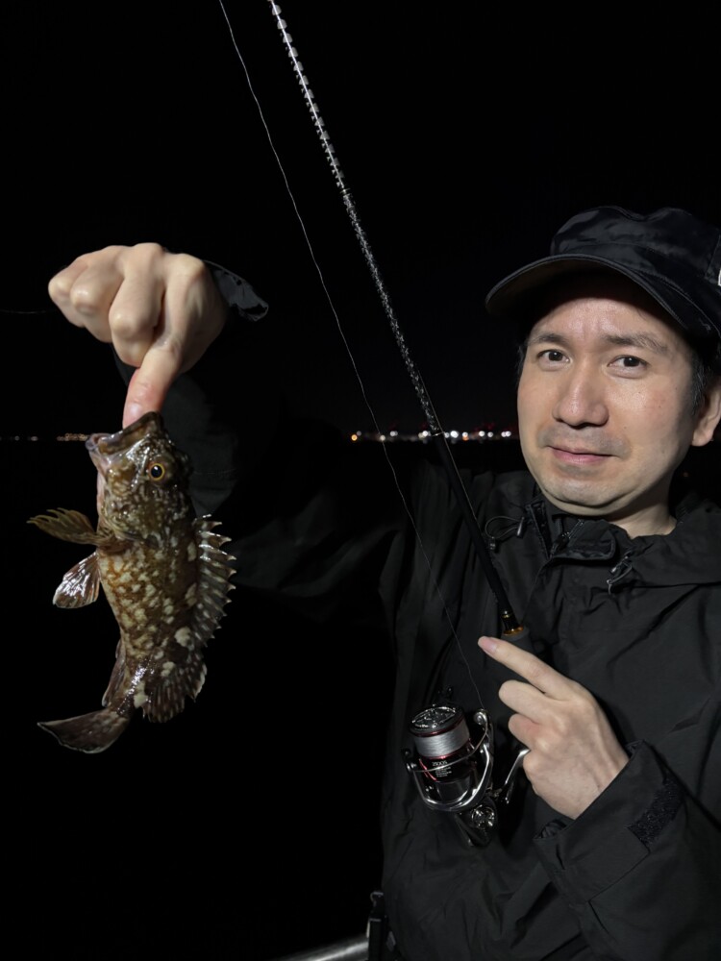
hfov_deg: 53.1
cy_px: 480
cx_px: 360
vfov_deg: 67.3
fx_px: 722
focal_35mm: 26
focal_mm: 5.96
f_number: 1.6
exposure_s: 1/60
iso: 400
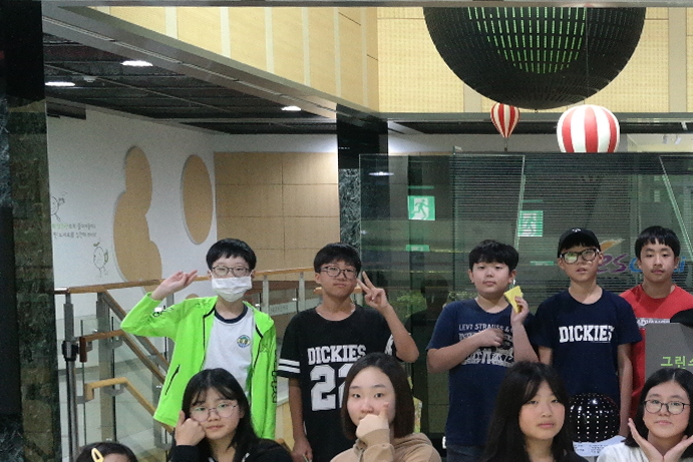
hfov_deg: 25.0
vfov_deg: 18.0
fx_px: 1444
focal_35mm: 75
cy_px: 372
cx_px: 776
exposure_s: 1/40
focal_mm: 20
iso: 1600
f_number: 3.5
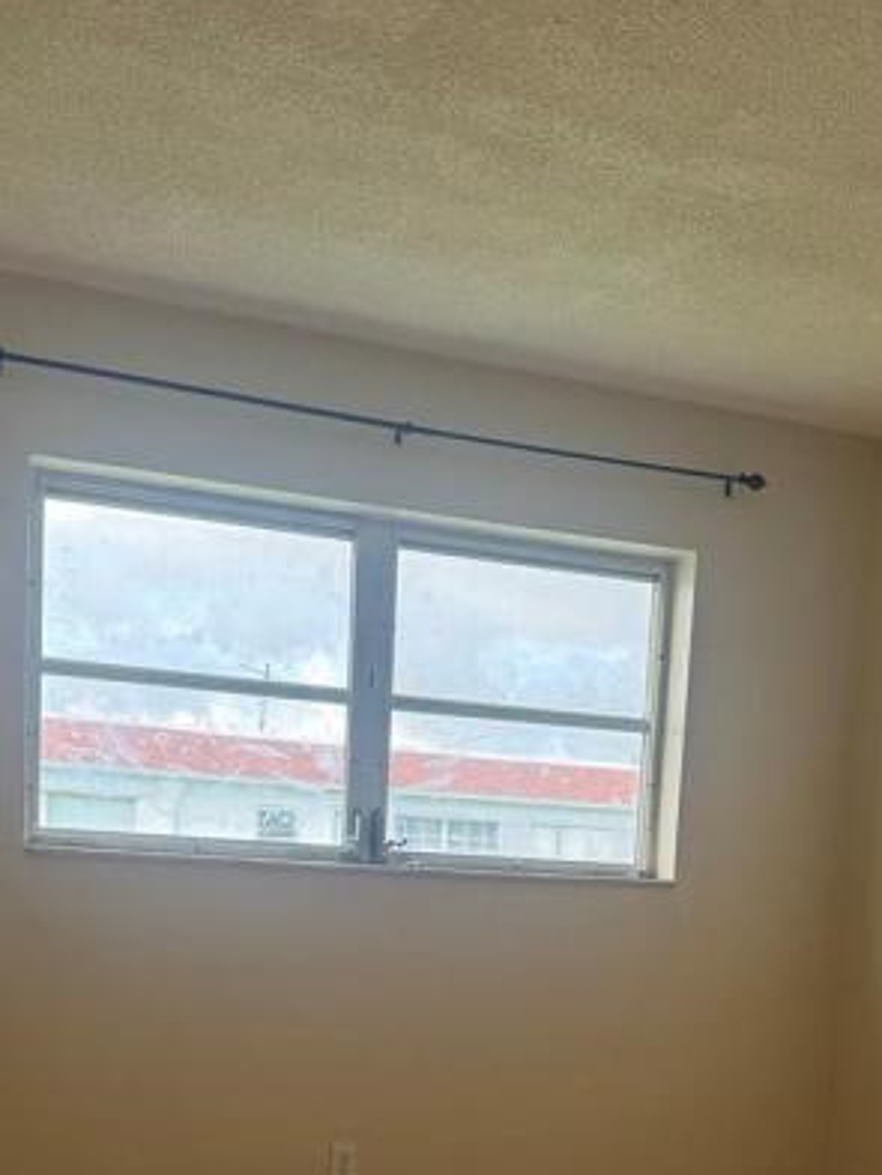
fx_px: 1494
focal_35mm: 44
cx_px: 472
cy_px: 1023
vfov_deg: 40.2
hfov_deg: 32.9
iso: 100
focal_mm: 6.76
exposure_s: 1/121
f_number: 1.78
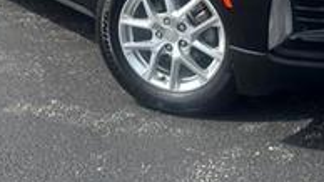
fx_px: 584
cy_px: -70
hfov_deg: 30.8
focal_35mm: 68
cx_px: 214
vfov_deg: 16.5
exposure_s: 1/4016
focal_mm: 6.86
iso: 80
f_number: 1.78
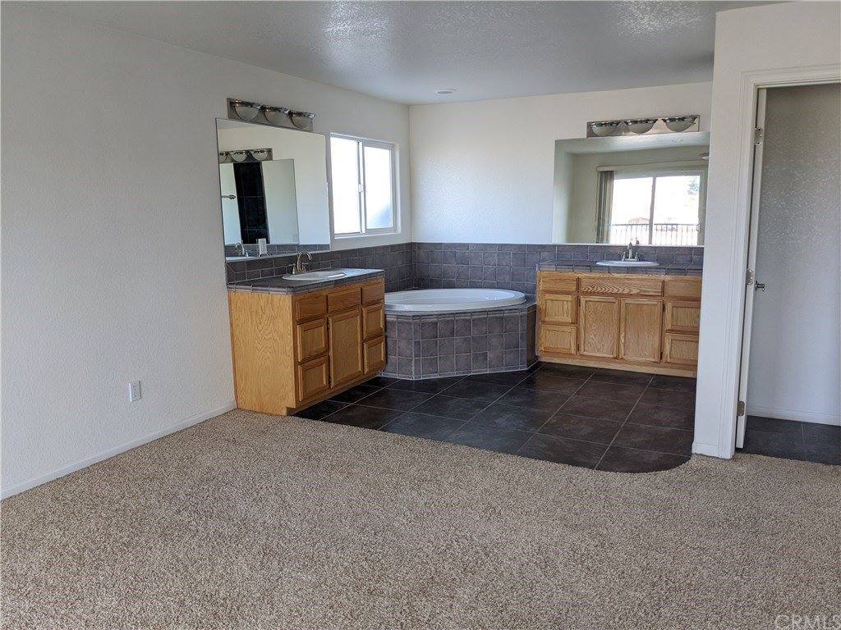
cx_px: 420
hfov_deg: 65.3
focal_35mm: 27
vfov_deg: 51.4
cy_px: 315
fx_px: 656
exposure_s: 1/99.9
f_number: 1.73
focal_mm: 4.38
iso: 138
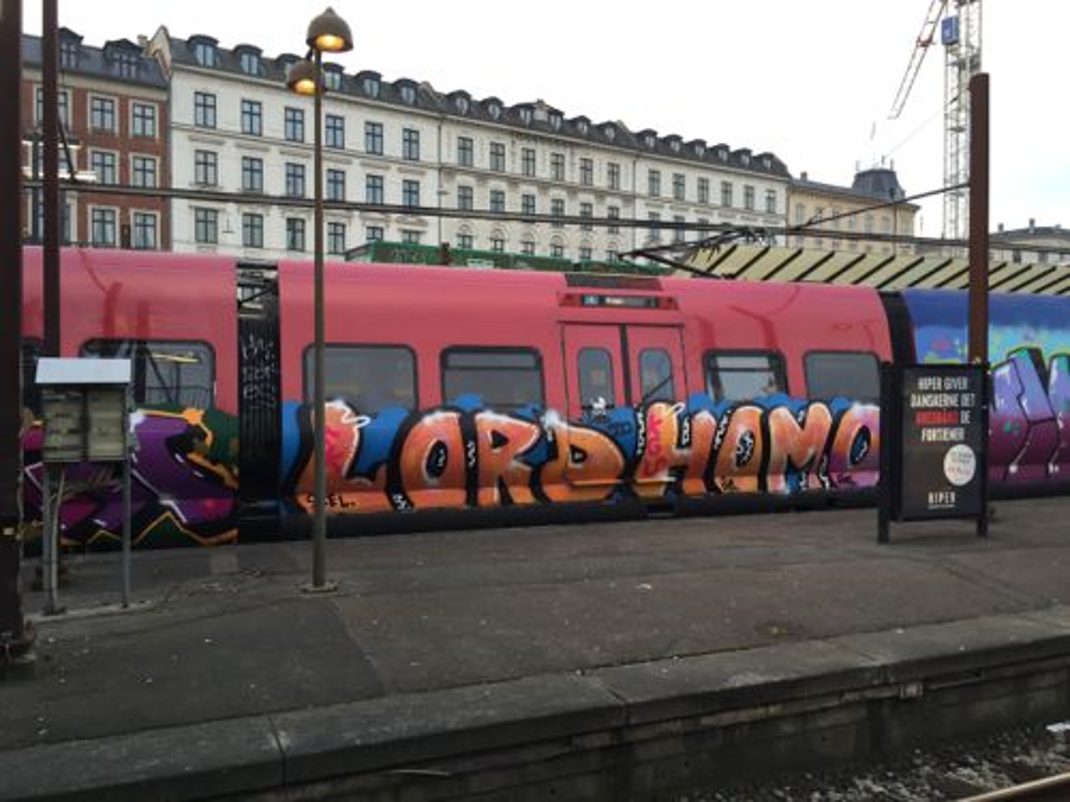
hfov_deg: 61.7
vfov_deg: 48.2
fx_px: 896
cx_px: 535
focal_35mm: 29
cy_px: 401
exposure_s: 1/100
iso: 32
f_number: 2.2
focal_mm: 4.15
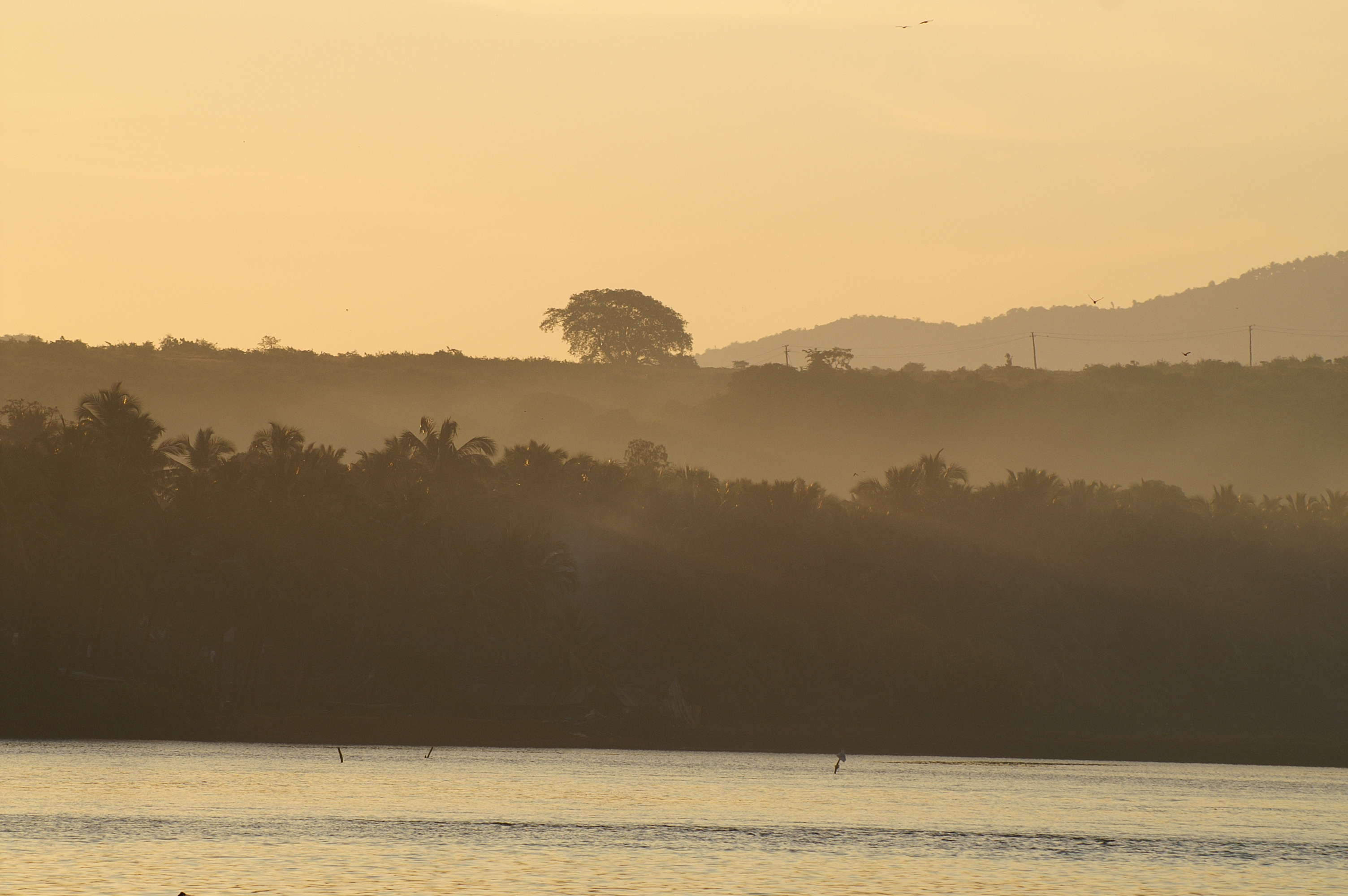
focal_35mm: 240
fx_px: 8979
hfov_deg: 8.6
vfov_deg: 5.7
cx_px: 674
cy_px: 448
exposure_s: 1/400
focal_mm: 160
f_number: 8
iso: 100
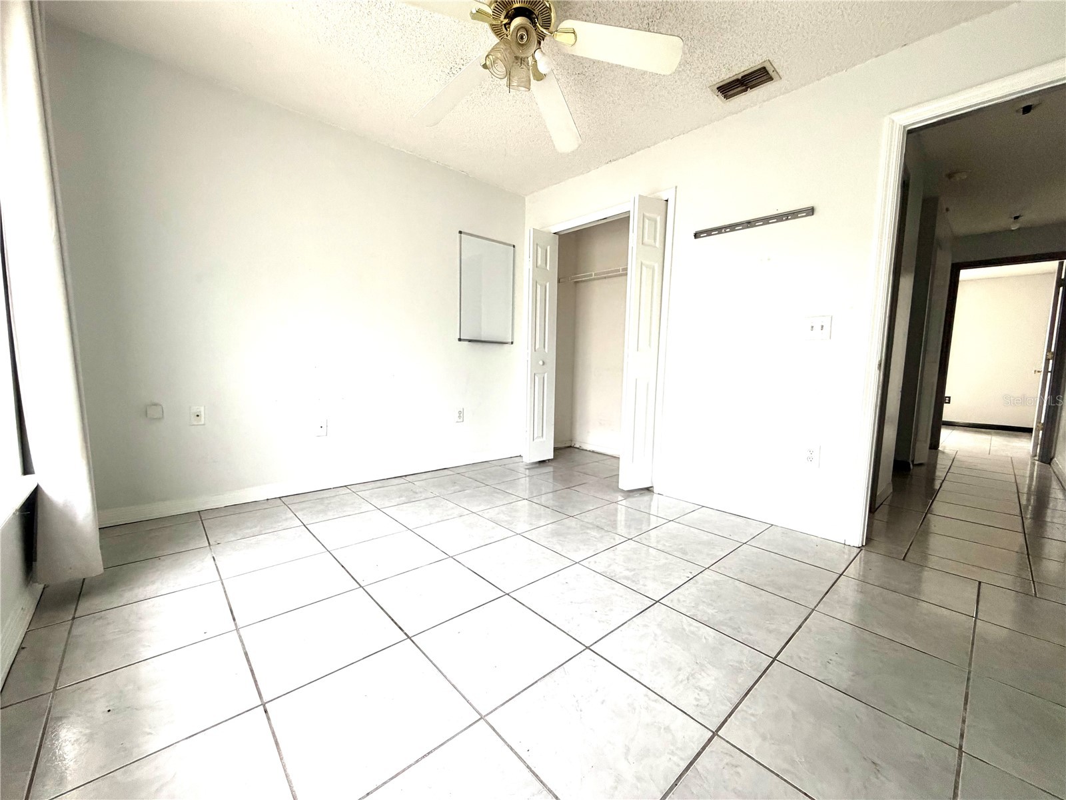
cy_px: 400
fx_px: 431
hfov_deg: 102.1
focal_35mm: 14
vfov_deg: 85.7
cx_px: 533
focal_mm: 2.22
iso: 320
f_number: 2.2
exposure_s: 1/82
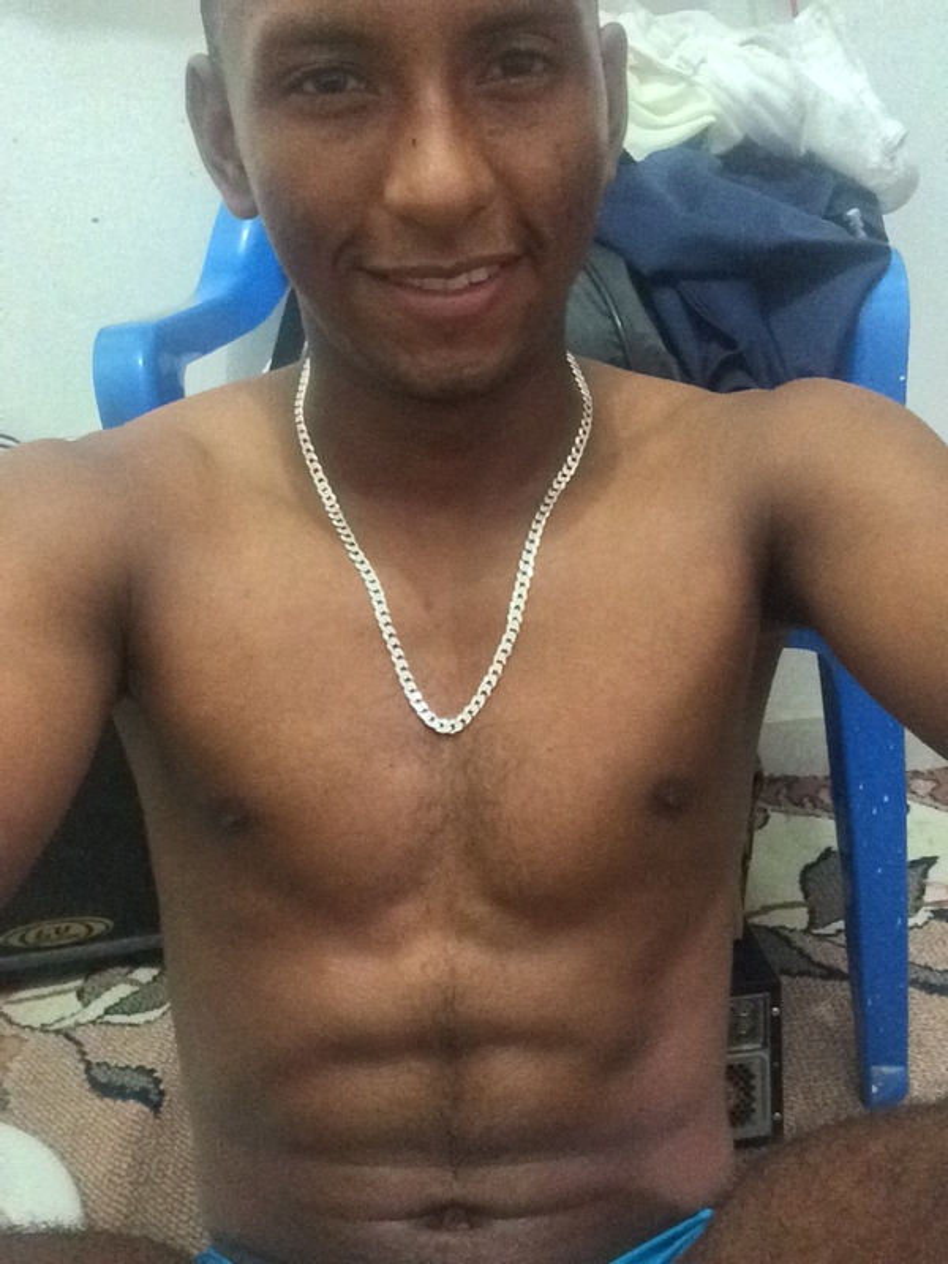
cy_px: 632
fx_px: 1132
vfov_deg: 58.4
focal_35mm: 31
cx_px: 474
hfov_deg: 45.4
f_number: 2.4
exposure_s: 1/15
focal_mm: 2.15
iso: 1000
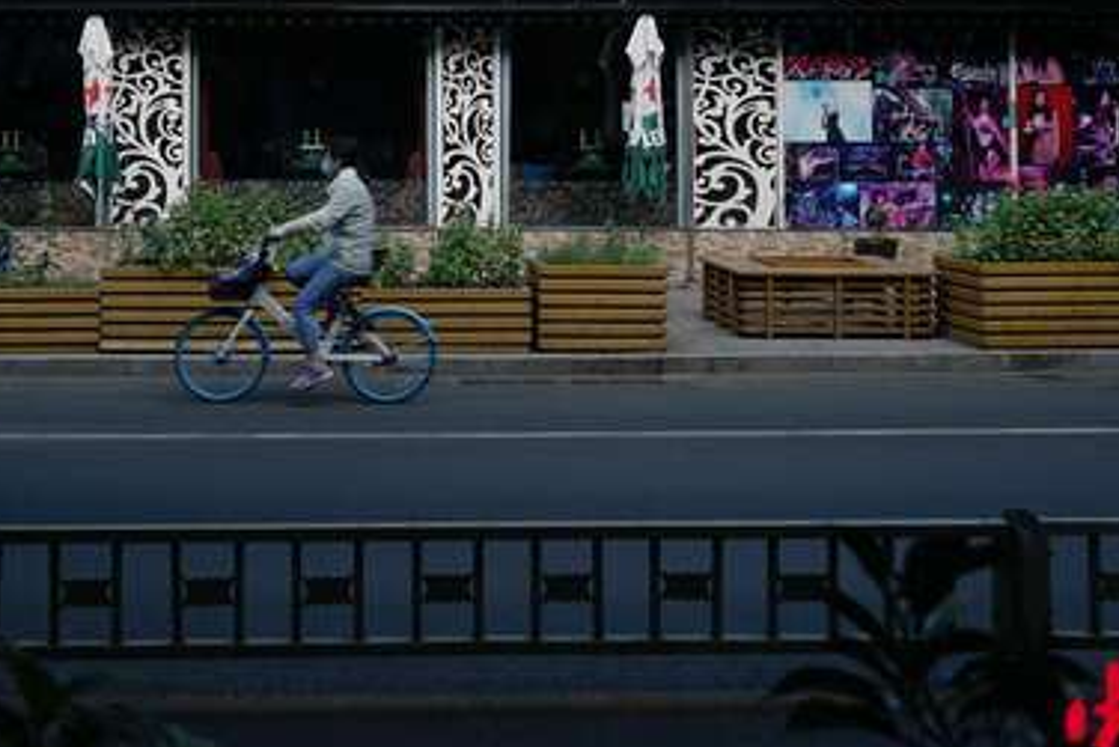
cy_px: 113
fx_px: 1586
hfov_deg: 38.5
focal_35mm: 51
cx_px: 381
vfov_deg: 25.9
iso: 100
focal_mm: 24
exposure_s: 1/200
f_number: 5.6
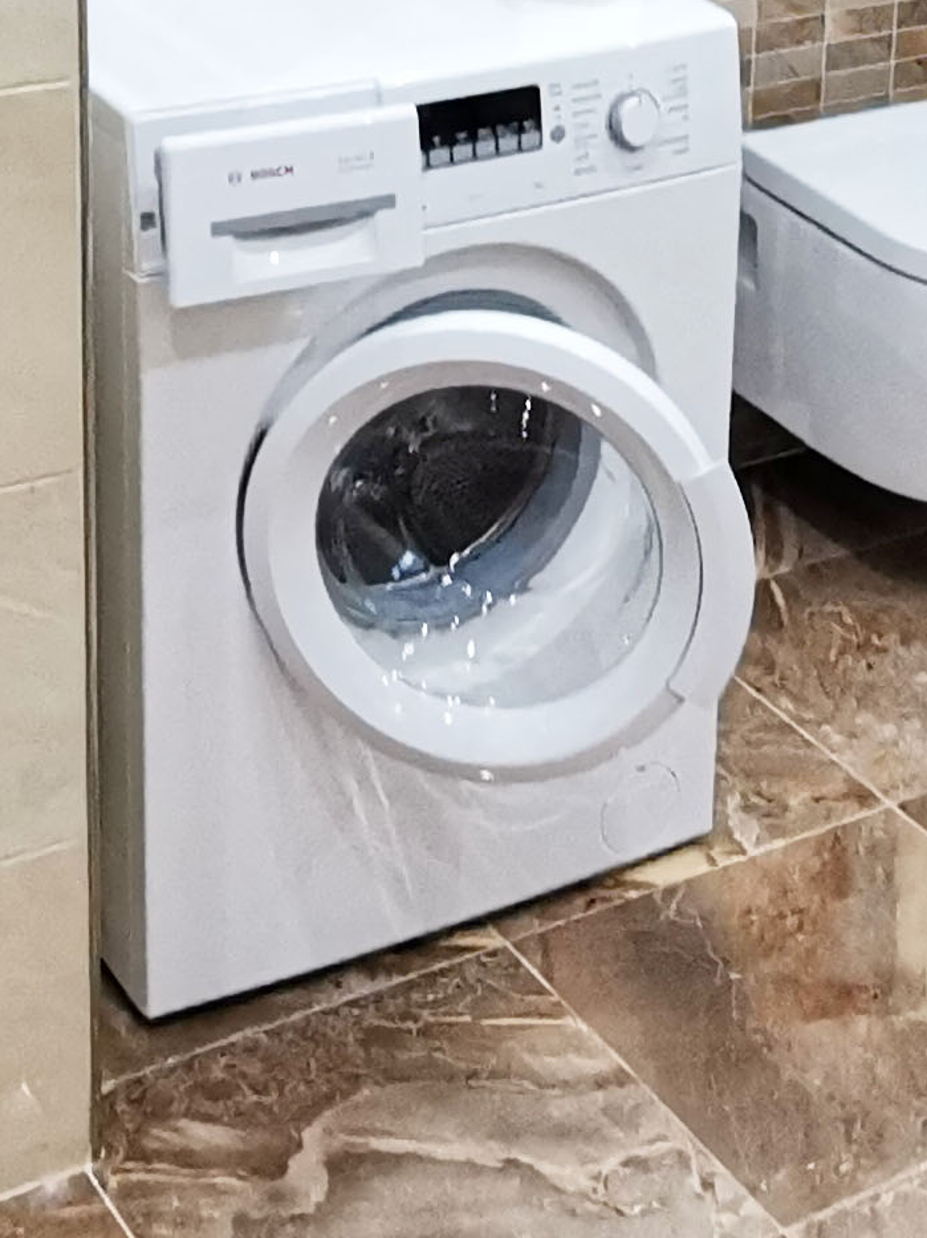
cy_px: -227
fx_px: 3001
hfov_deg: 17.4
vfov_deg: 21.7
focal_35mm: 84
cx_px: 745
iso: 320
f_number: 2.2
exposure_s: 1/50
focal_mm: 2.23
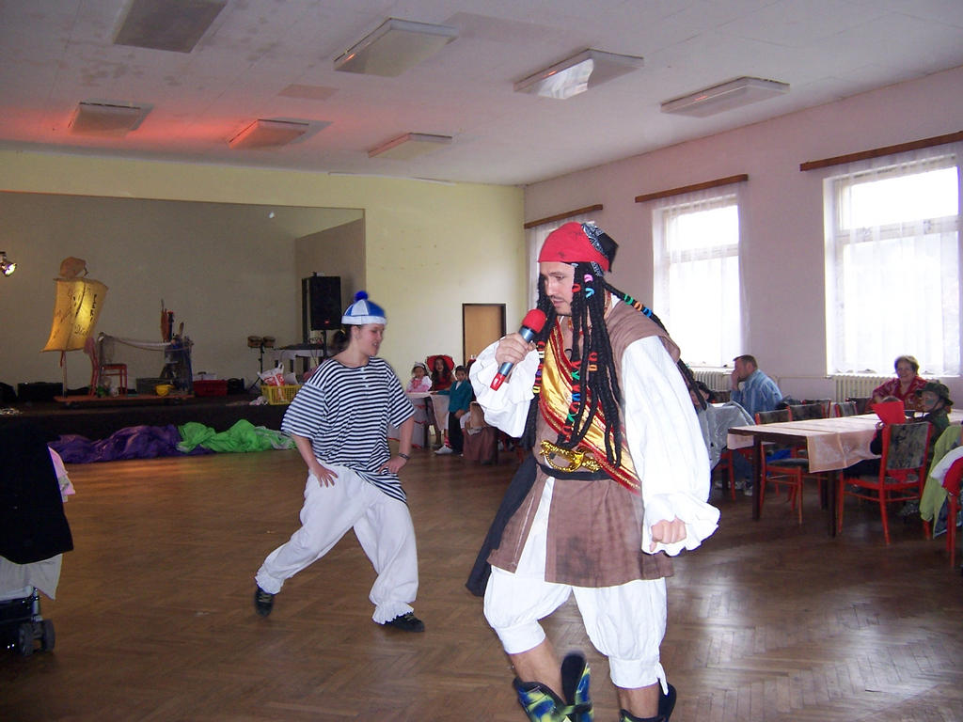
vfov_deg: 42.9
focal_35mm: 33
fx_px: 918
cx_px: 482
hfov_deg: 55.4
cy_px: 361
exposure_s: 1/60
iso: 140
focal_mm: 5.5
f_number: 2.8
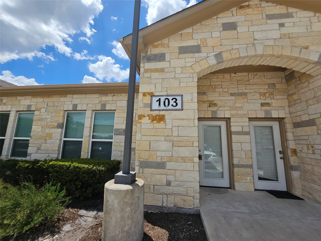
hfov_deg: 106.2
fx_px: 121
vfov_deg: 89.9
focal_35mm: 13
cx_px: 160
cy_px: 120
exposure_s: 1/3502
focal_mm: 2.2
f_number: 2.2
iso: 50
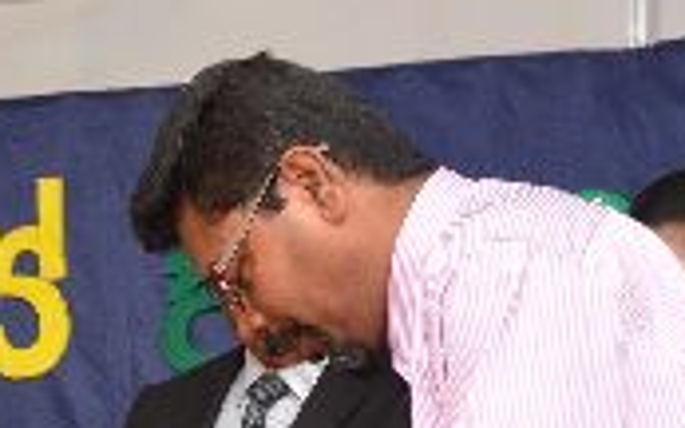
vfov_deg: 9.1
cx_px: 129
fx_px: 2631
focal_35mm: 141
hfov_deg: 14.7
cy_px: 622
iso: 1250
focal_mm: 24
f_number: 6.3
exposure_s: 1/160
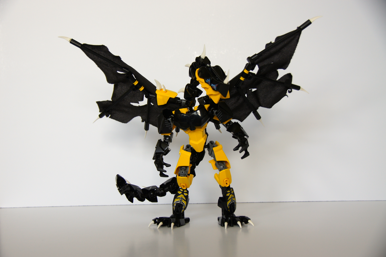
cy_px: 128
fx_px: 482
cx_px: 193
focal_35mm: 45
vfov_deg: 29.8
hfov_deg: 43.6
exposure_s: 1/50
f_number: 4
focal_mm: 30
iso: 160
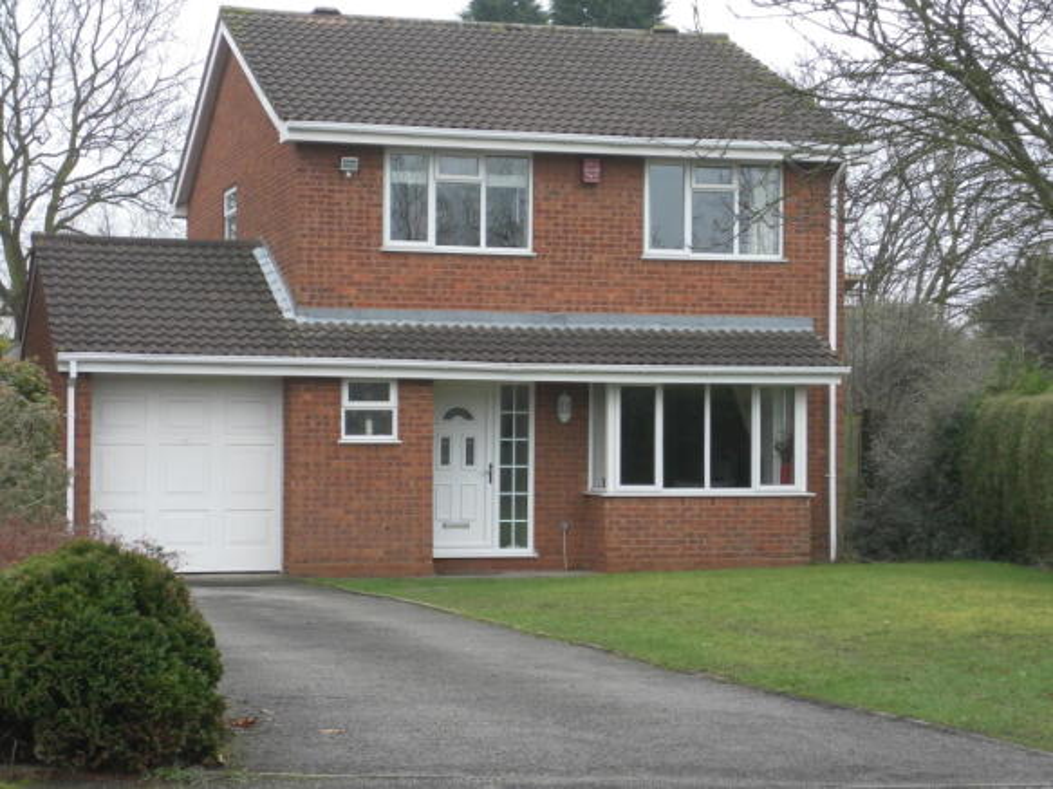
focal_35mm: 78
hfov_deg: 25.0
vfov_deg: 18.9
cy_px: 394
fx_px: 2372
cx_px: 526
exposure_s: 1/80
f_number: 5.9
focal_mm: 13.9
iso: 100
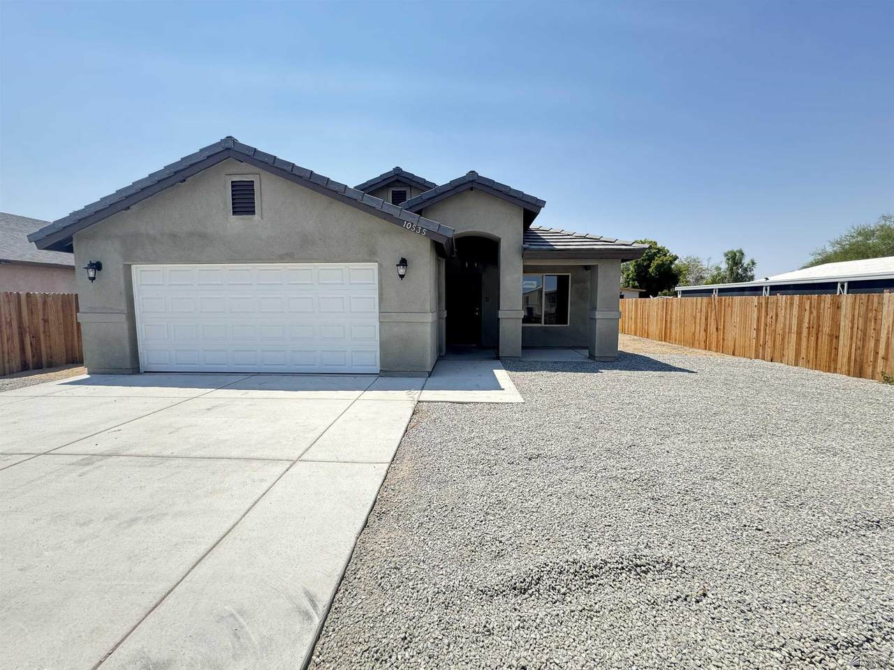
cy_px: 335
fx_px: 362
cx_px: 447
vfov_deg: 85.7
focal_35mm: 14
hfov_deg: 102.1
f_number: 2.2
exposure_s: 1/707
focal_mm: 2.22
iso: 50
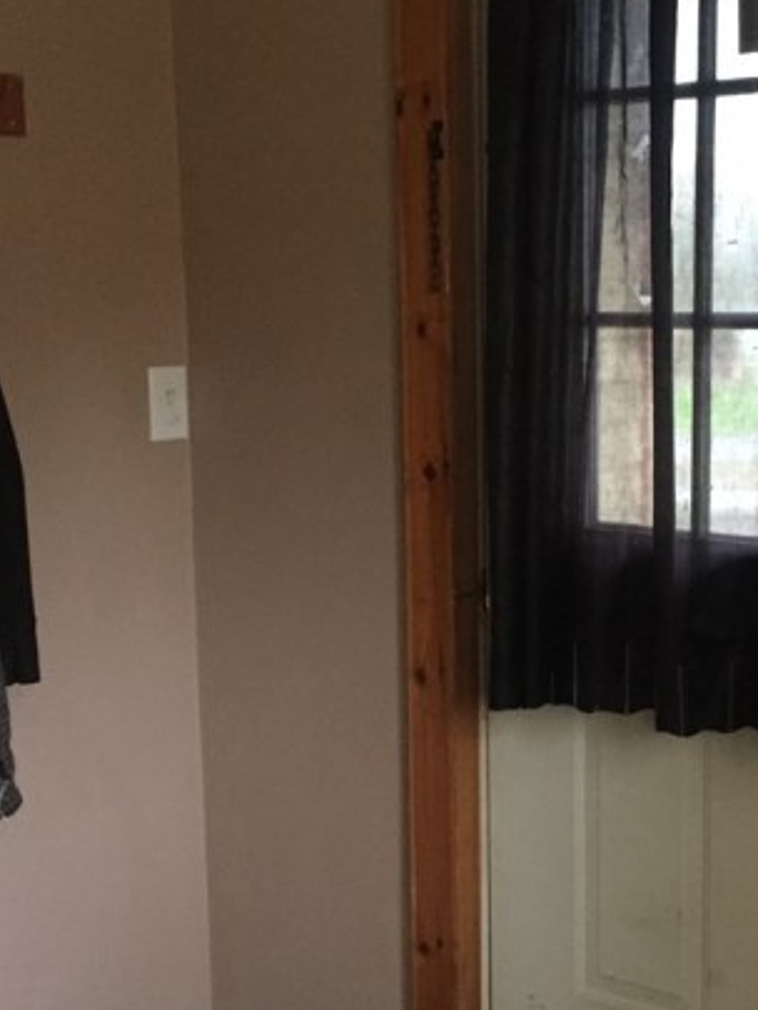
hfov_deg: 26.4
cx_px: 514
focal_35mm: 55
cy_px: 564
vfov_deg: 34.9
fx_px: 1605
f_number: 2.2
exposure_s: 1/15
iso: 320
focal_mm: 4.15
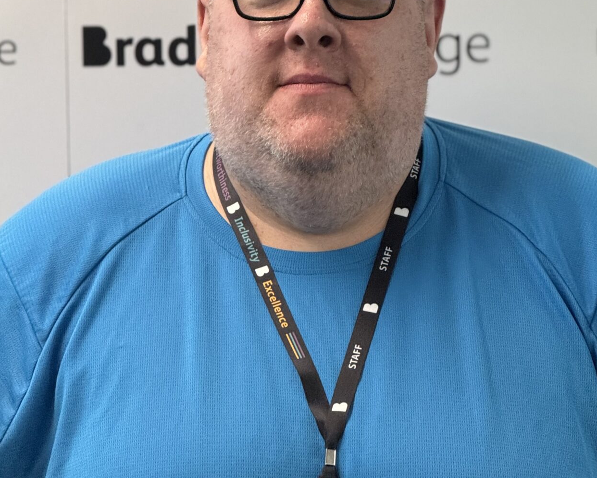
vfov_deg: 8.5
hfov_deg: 10.7
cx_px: 330
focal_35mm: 181
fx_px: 3199
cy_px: 93
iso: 320
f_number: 2.8
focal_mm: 15.66
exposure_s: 1/104
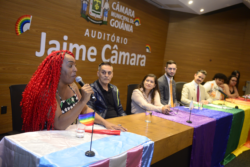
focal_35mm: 35
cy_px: 84
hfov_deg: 54.4
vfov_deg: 37.9
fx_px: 243
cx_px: 125
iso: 2000
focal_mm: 35
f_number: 4
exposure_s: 1/125
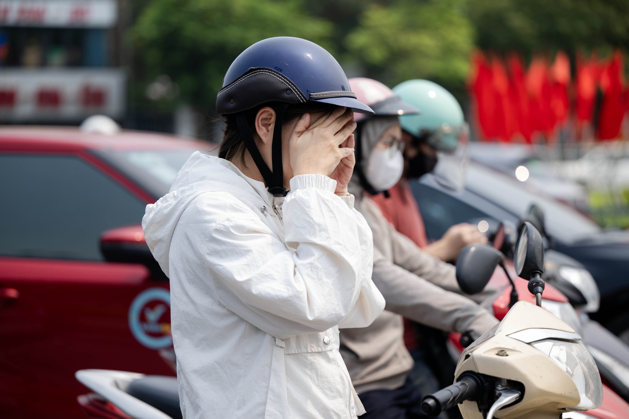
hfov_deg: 21.2
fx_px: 1677
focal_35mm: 96
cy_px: 210
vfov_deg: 14.2
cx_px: 314
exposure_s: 1/1600
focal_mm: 96
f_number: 2.8
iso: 160
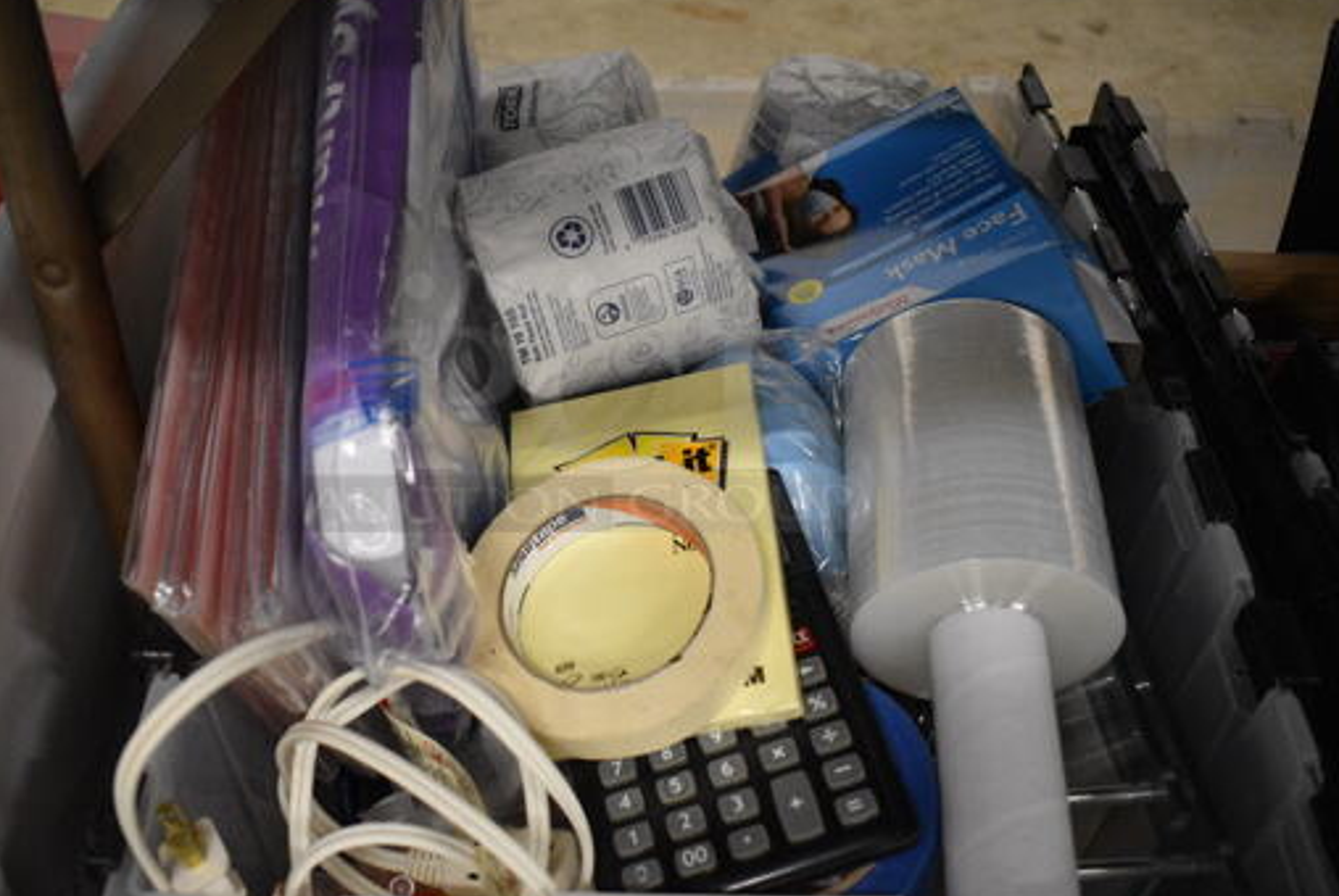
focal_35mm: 36
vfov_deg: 36.9
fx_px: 1341
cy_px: 393
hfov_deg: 52.9
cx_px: 583
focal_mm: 20
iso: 2500
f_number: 3.5
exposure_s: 1/125
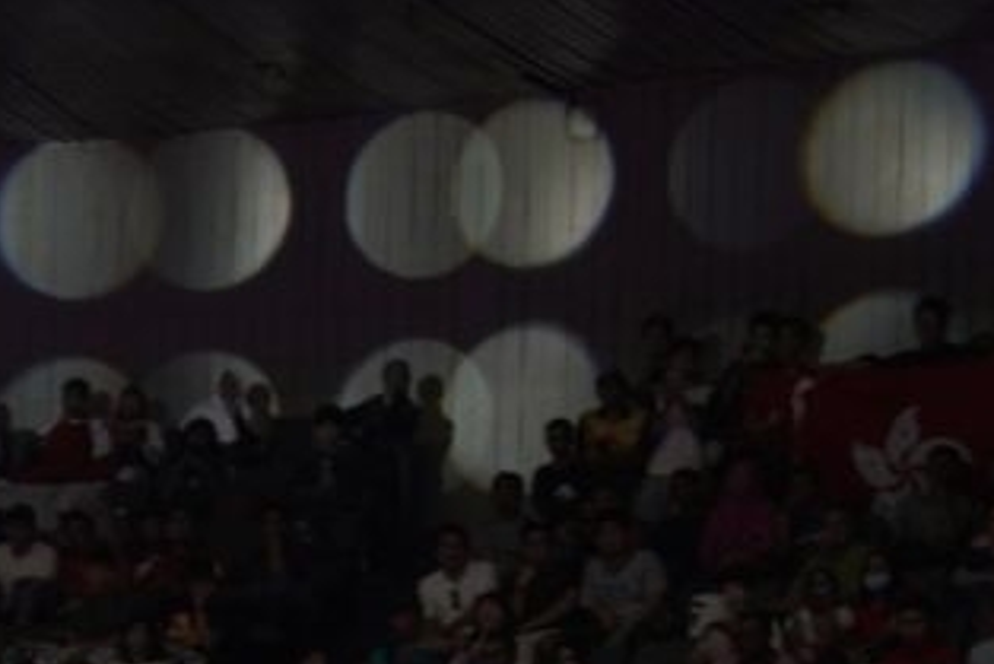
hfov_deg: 7.9
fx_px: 6988
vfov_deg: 5.3
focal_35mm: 253
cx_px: -591
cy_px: 1284
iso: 100
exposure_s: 1/125
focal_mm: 44
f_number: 2.8
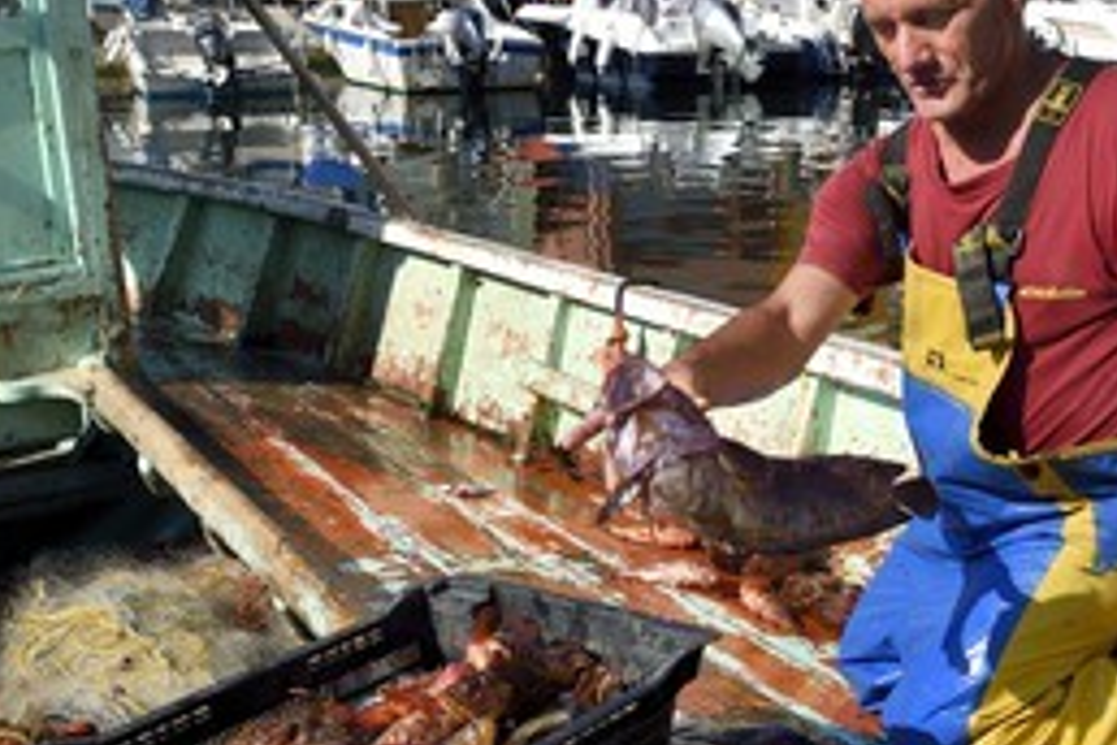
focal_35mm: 52
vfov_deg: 26.0
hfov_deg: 37.9
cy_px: 420
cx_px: 719
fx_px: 1613
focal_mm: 32
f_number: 13
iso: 200
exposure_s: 1/250
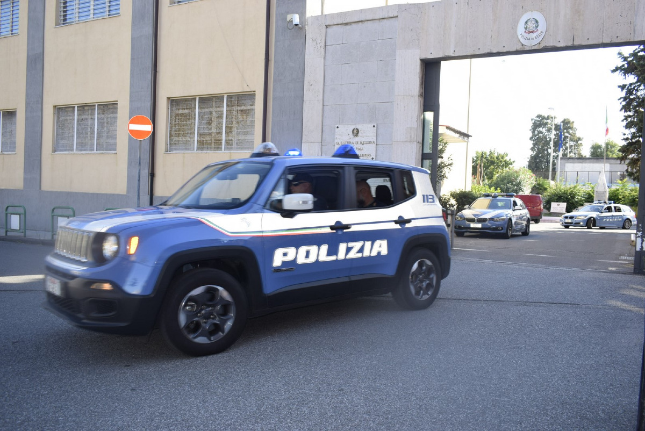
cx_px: 322
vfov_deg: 43.7
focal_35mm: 30
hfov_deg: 61.9
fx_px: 538
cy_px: 216
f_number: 5.6
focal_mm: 20
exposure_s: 1/125
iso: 125
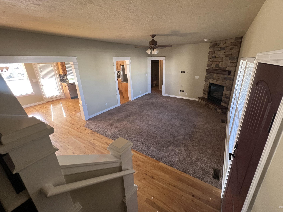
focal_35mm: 14
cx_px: 150
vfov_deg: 85.6
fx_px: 114
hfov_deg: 102.0
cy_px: 103
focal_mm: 1.57
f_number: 1.8
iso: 320
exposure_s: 1/60
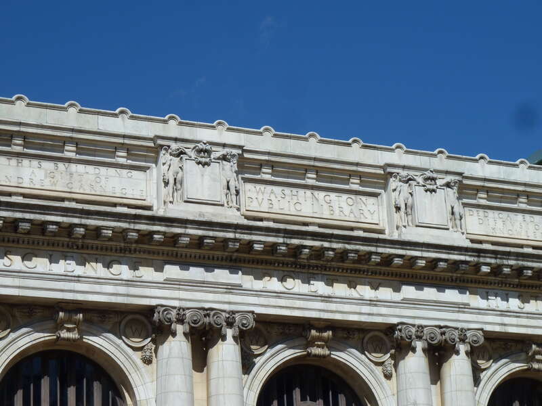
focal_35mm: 96
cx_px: 271
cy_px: 203
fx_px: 1503
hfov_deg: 20.4
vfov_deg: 15.4
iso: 80
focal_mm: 15.8
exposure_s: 1/640
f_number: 5.6
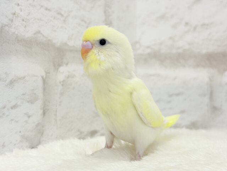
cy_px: 86
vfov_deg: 28.0
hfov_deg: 36.8
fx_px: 341
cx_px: 114
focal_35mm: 52
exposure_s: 1/50
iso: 32
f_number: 1.6
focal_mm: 5.96
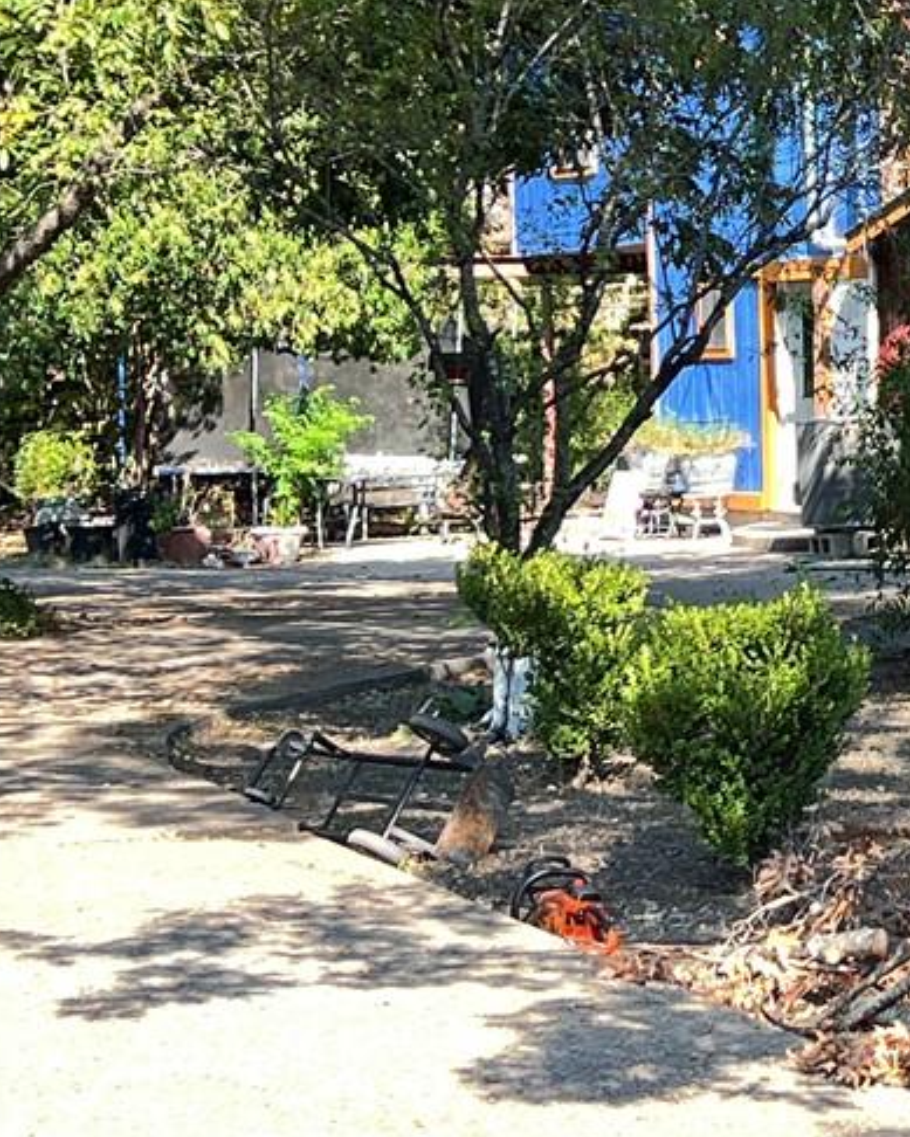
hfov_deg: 14.0
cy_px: 206
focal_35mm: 107
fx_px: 3601
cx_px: 1085
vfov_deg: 17.8
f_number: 1.5
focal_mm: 5.7
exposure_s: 1/528
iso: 50
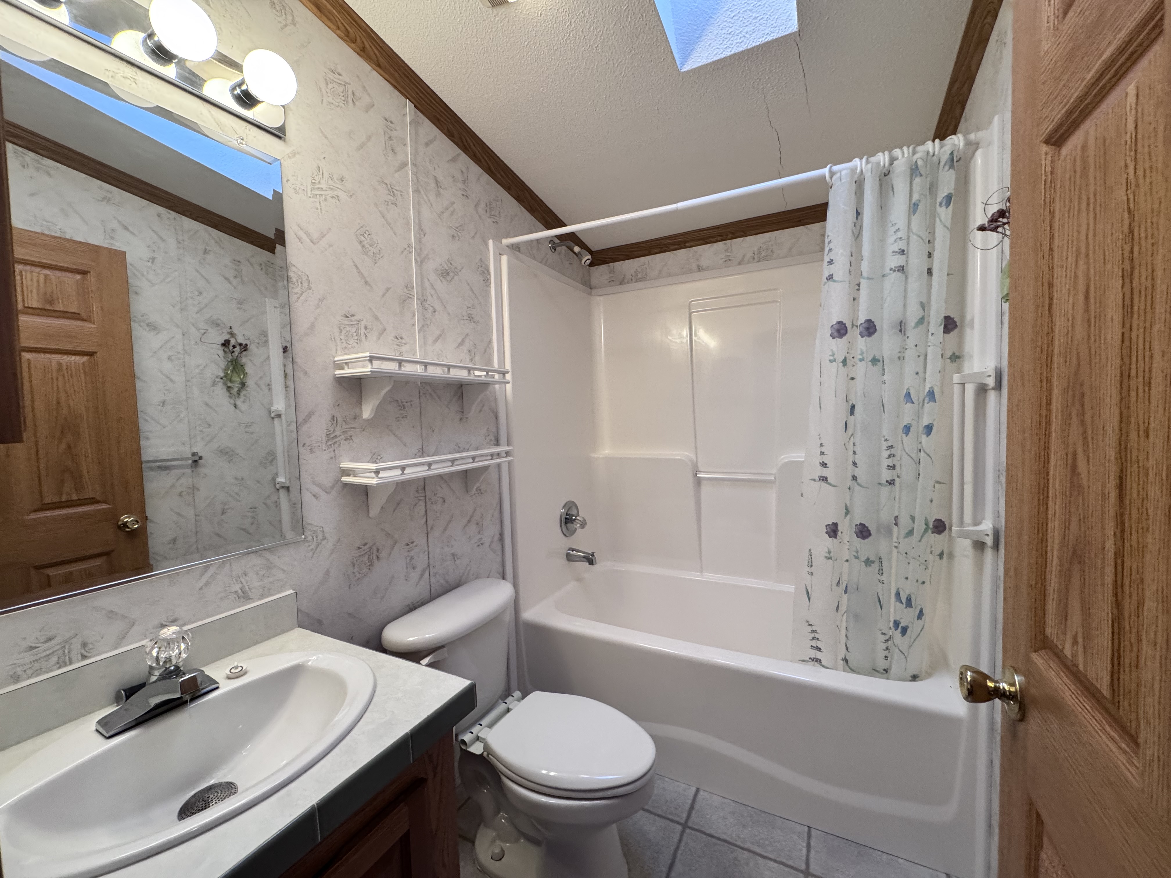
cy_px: 439
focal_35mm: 14
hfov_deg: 102.1
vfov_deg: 85.7
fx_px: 474
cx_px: 586
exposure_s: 1/120
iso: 250
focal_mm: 2.22
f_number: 2.2
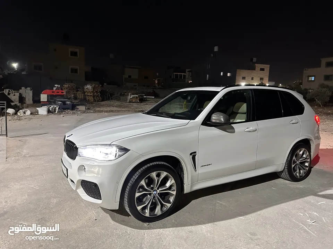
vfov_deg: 56.8
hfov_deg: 71.6
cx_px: 166
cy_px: 124
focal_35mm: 24
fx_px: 231
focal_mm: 6.86
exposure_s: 1/33
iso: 640
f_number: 1.78
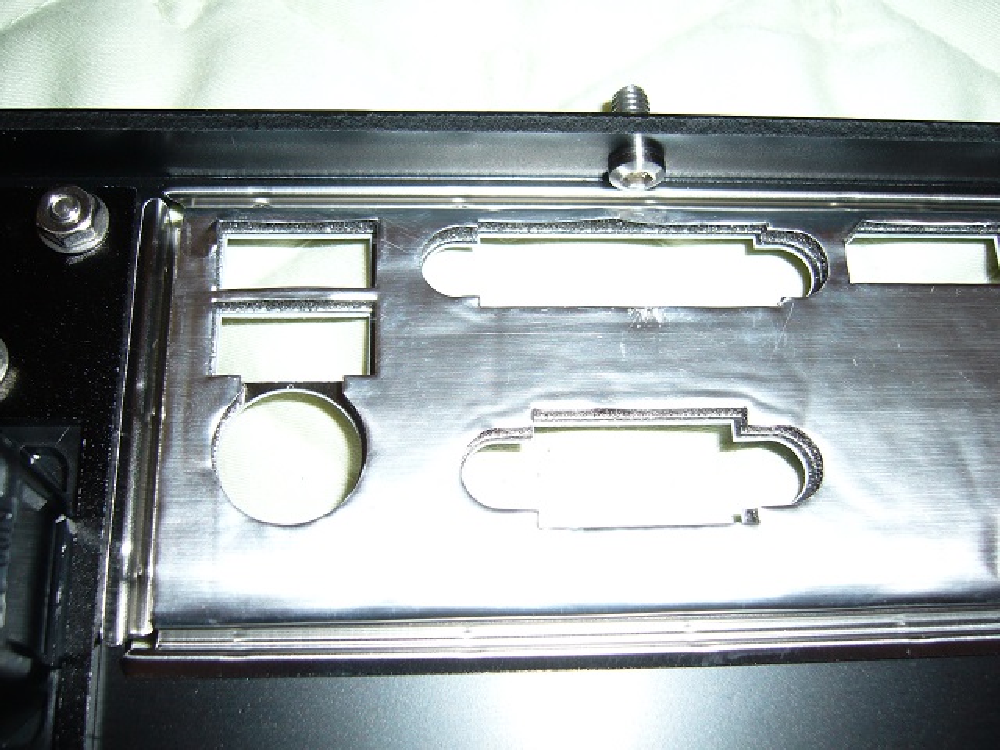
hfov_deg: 52.6
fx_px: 1011
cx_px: 500
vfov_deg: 40.7
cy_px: 375
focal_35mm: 35
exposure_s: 1/30
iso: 80
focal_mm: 5.8
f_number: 2.8
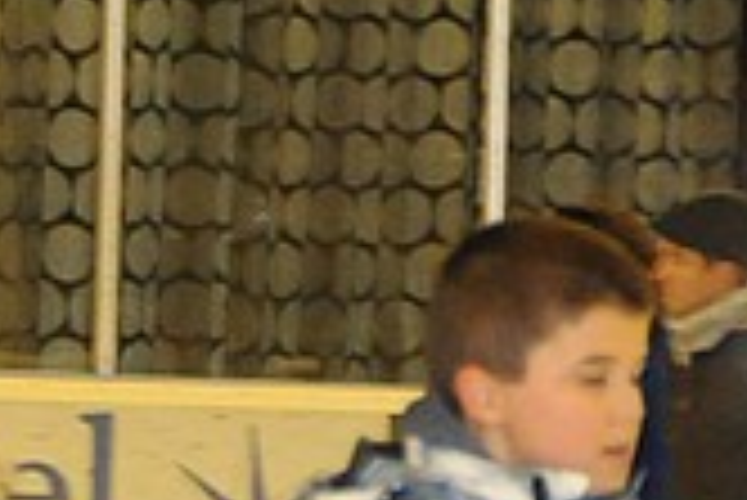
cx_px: 490
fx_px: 12315
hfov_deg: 3.5
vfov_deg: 2.3
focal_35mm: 593
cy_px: 1119
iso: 2000
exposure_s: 1/125
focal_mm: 82
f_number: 5.6
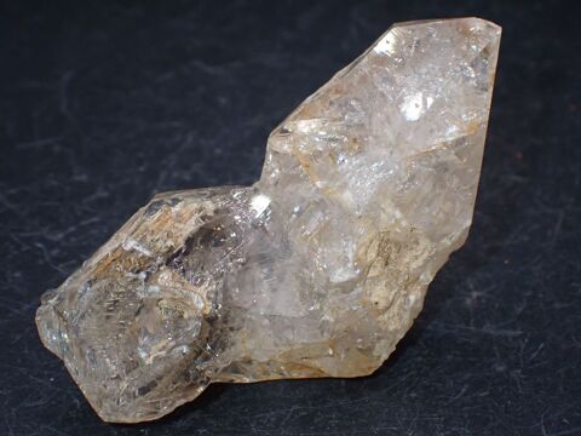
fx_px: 1678
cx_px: 290
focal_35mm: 100
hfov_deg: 19.6
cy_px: 218
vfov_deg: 14.8
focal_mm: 18
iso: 320
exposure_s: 1/100
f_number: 14
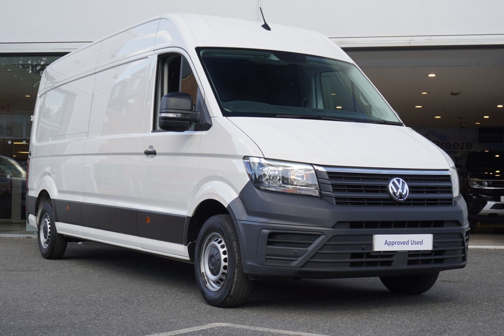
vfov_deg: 23.3
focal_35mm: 58
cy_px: 155
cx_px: 241
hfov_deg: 34.5
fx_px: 811
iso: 100
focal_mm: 34
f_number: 6.3
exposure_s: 1/100
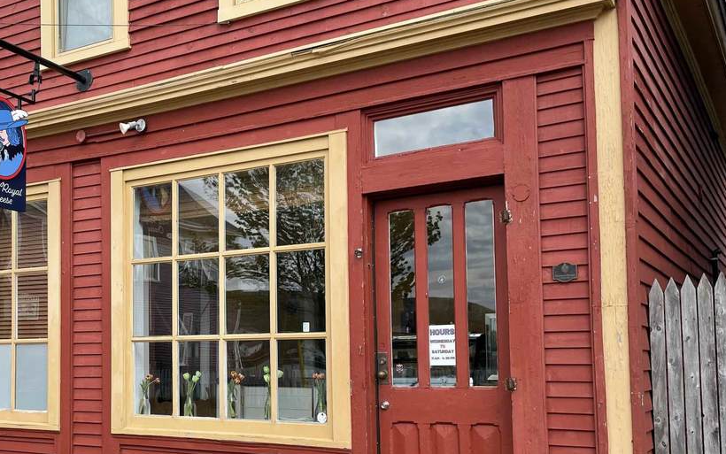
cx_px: 184
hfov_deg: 44.7
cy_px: 328
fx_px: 851
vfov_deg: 29.5
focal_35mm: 43
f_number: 1.6
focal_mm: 4.2
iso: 32
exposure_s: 1/1350
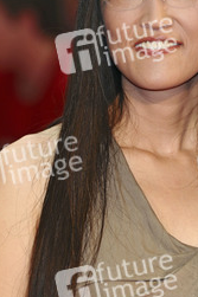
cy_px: 105
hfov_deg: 3.5
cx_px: 151
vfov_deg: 5.2
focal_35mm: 394
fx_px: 3253
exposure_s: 1/250
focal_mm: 165
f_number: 4
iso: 320
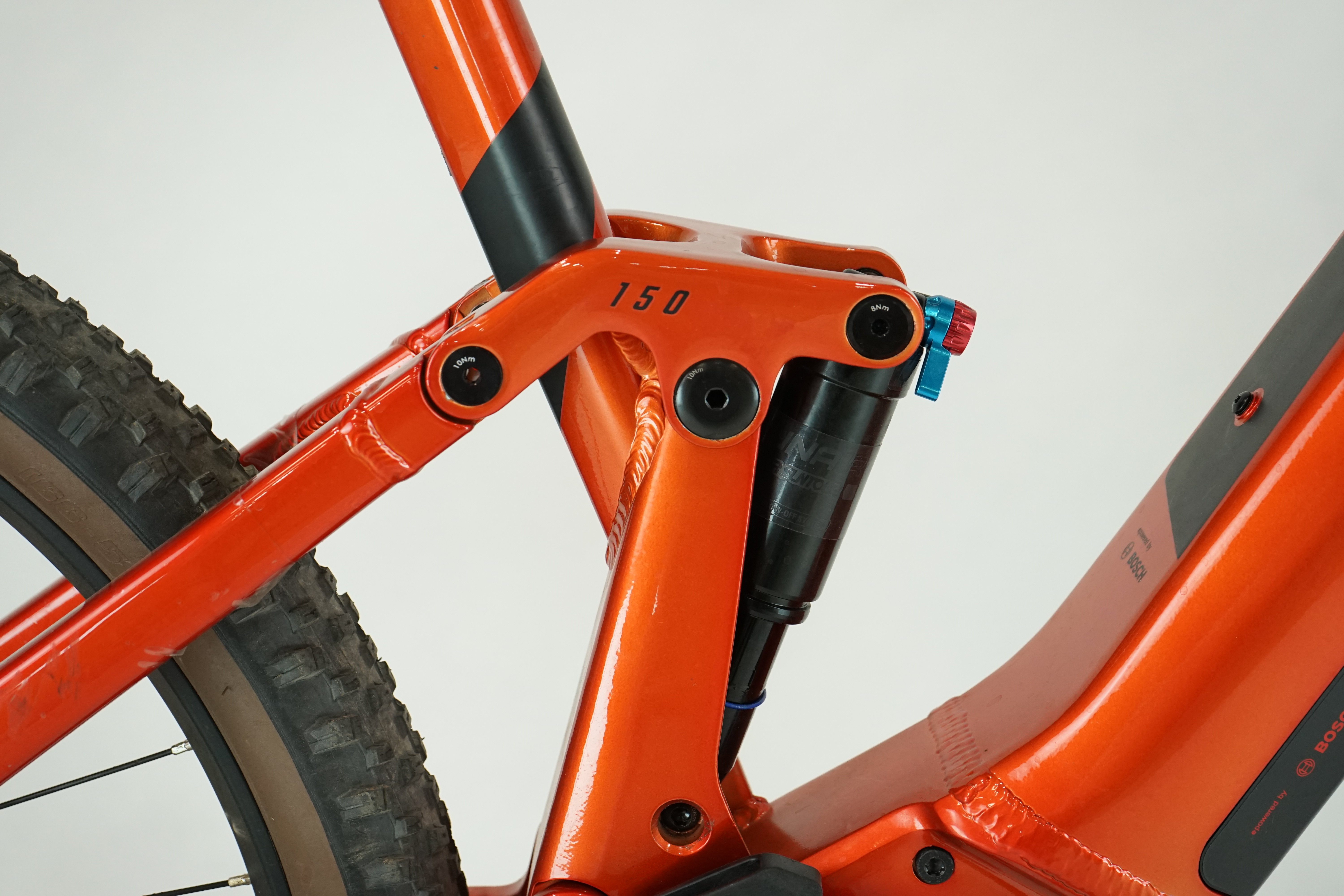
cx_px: 672
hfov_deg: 35.6
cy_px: 448
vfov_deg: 24.2
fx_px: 2091
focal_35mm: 56
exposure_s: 1/200
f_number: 6.3
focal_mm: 56
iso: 1600
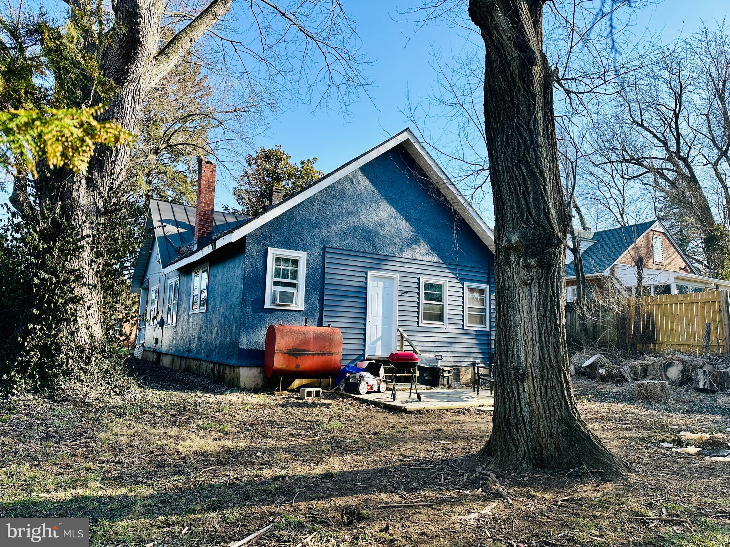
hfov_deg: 71.6
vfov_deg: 56.8
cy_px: 274
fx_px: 506
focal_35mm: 24
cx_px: 365
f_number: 1.78
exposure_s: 1/1639
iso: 80
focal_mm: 6.86
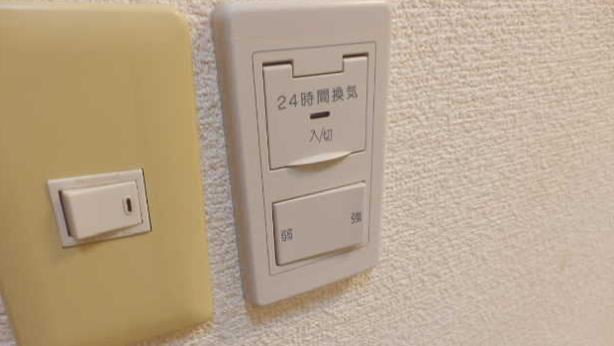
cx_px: 303
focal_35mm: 27
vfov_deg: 42.3
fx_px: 440
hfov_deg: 69.8
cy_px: 234
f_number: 3
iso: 125
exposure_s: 1/30
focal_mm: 4.2
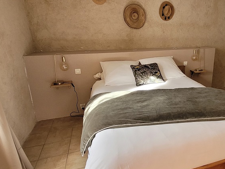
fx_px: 169
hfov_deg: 64.2
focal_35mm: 26
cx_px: 162
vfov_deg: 53.0
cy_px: 81
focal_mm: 1.74
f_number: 2.2
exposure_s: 1/50
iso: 250
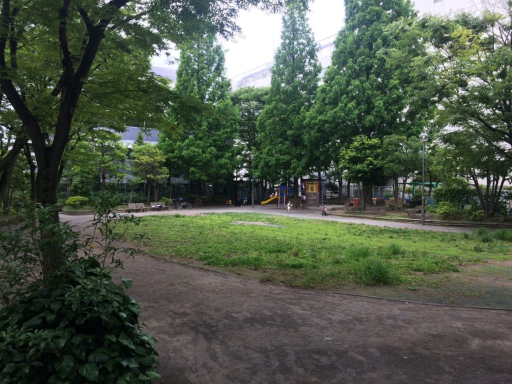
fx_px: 429
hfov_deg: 61.7
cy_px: 192
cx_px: 256
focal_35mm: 29
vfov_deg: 48.2
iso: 50
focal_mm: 4.15
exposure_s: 1/120
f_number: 2.2
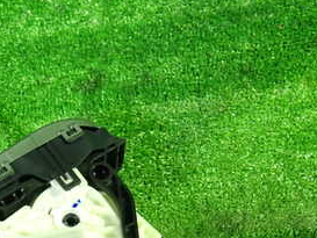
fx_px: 605
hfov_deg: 28.2
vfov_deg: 21.2
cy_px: 258
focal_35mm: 66
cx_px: 29
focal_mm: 5.4
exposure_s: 1/30
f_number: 2.3
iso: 800
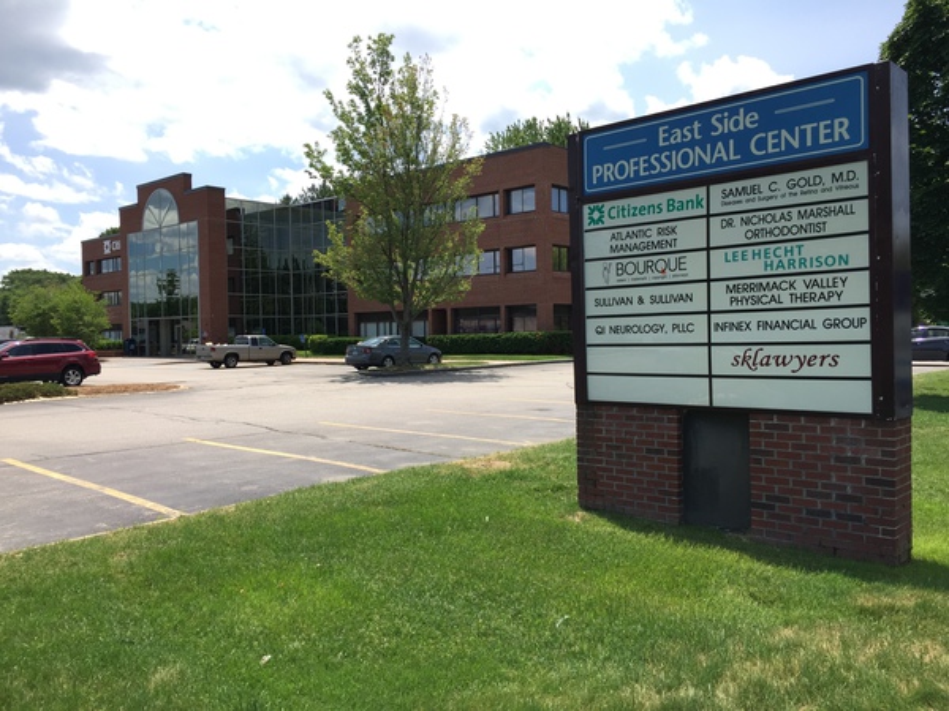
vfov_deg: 48.2
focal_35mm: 29
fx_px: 795
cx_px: 474
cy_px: 356
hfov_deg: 61.7
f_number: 2.2
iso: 32
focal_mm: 4.15
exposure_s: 1/1163
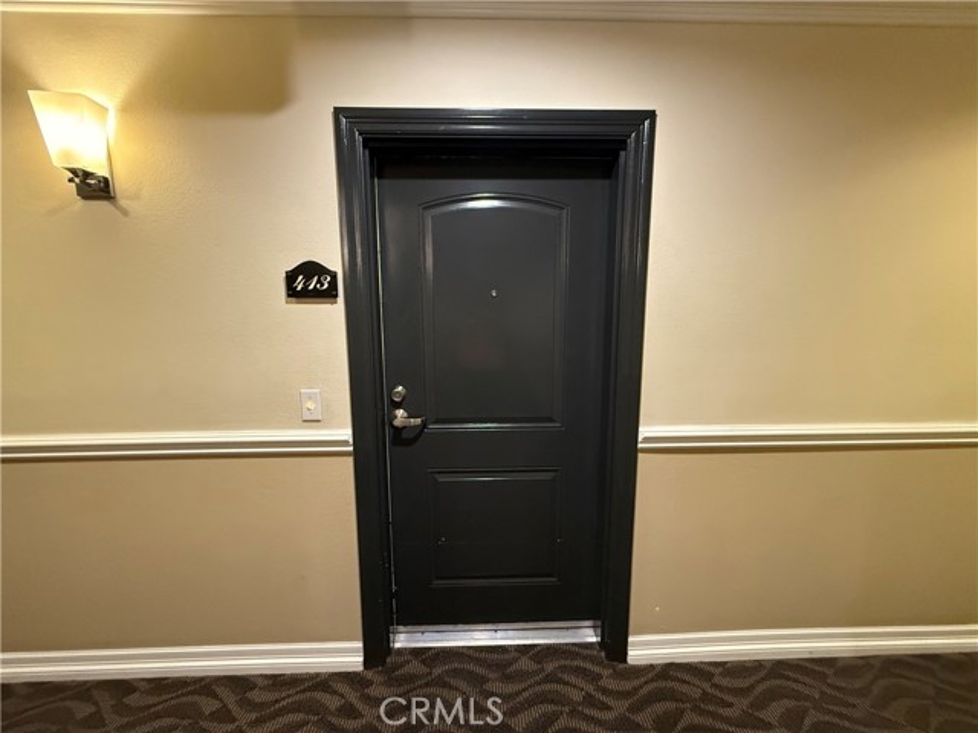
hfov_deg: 102.1
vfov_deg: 85.7
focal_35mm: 14
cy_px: 366
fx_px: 396
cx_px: 489
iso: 800
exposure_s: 1/60
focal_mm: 2.22
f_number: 2.2
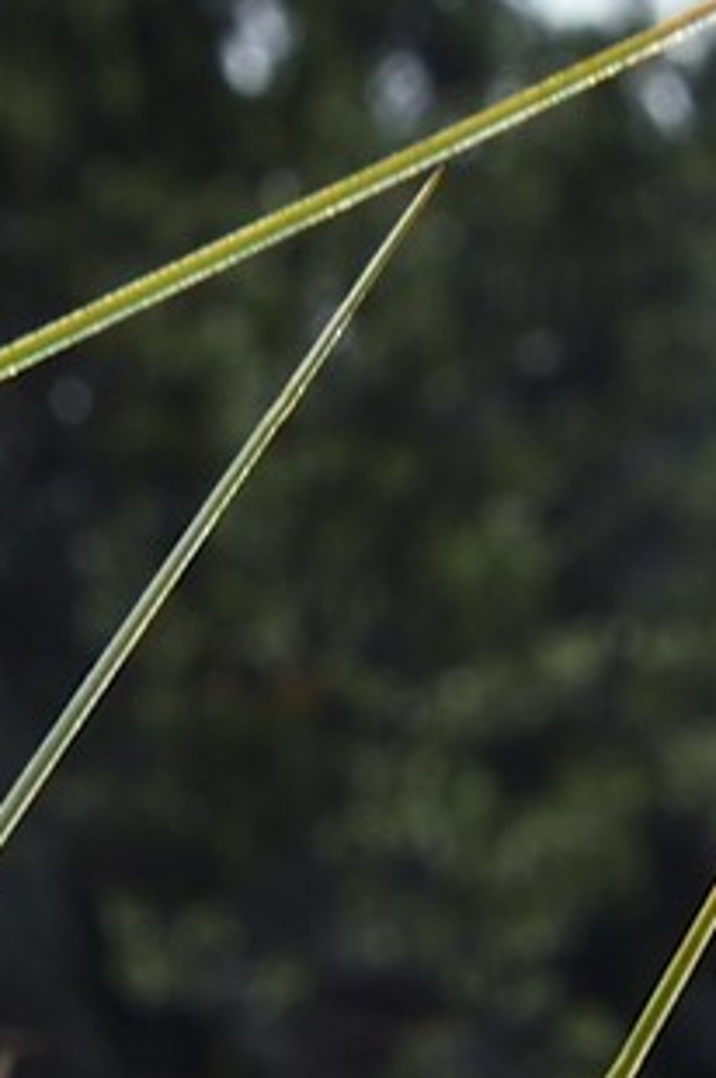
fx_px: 6488
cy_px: 3039
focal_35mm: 217
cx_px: 810
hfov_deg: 6.3
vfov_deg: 8.3
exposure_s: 1/200
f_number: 13
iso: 200
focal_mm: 28
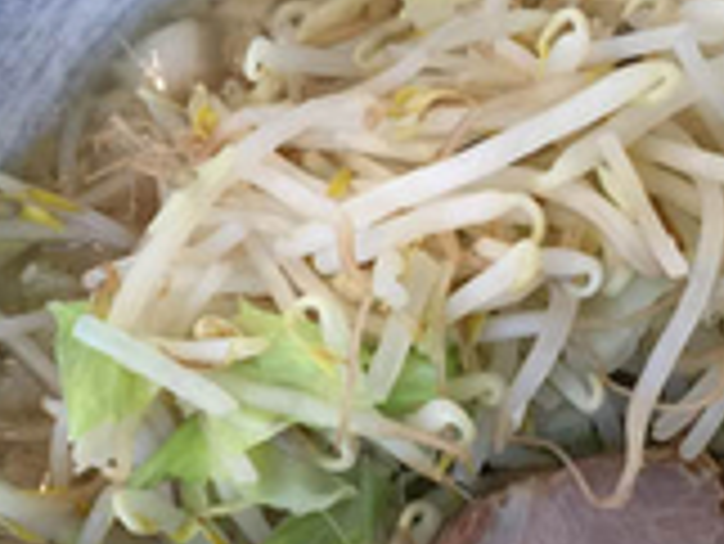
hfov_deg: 27.6
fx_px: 1465
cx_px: 483
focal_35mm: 70
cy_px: 387
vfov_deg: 20.9
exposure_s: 1/40
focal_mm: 4.15
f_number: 2.2
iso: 32
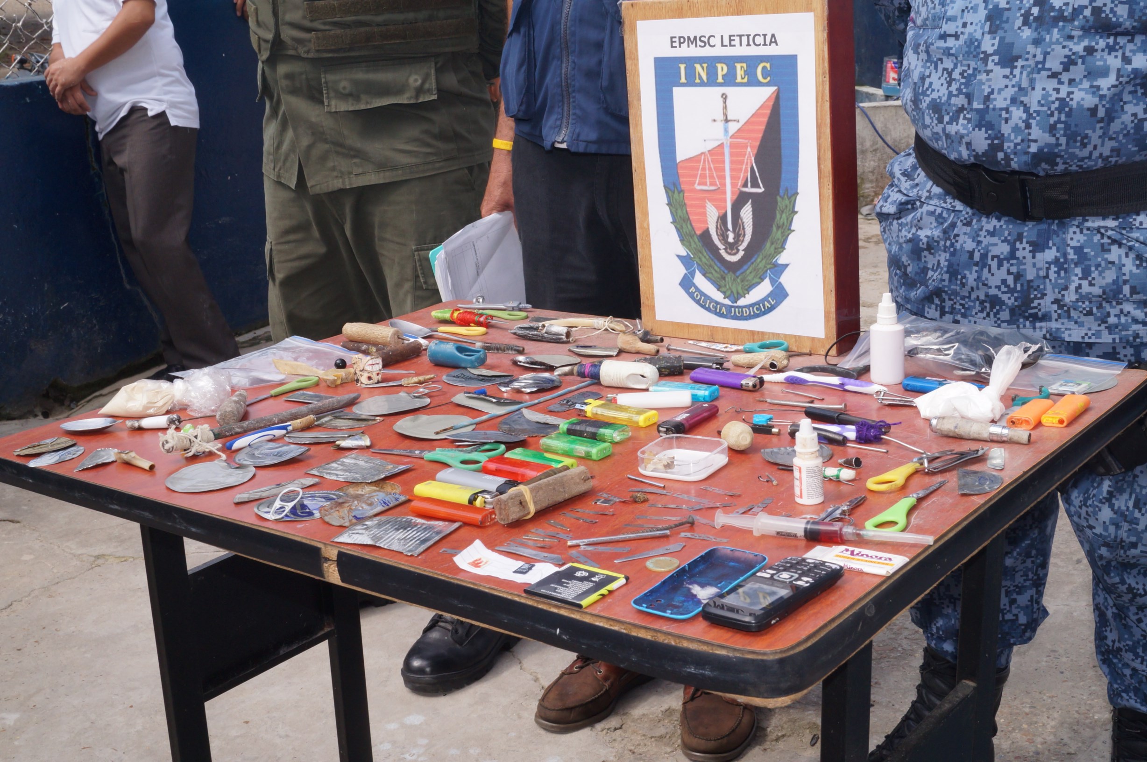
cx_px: 574
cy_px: 381
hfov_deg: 46.4
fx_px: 1337
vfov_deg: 31.8
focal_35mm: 42
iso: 400
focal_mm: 28
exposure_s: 1/160
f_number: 16
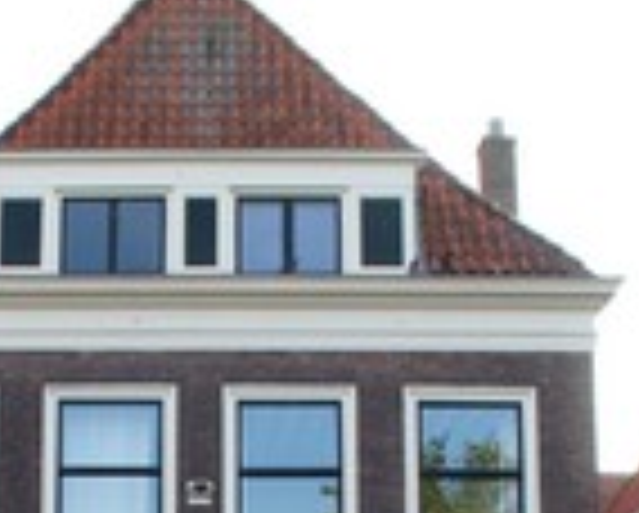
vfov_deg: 17.6
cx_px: 126
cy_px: 659
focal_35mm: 82
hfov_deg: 22.9
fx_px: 1553
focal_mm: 18
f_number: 8
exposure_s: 1/40
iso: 100
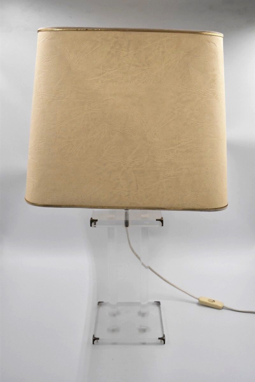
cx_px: 128
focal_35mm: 39
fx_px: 414
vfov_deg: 49.6
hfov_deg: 34.2
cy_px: 191
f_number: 4.5
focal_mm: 26
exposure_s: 1/3200
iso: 2500
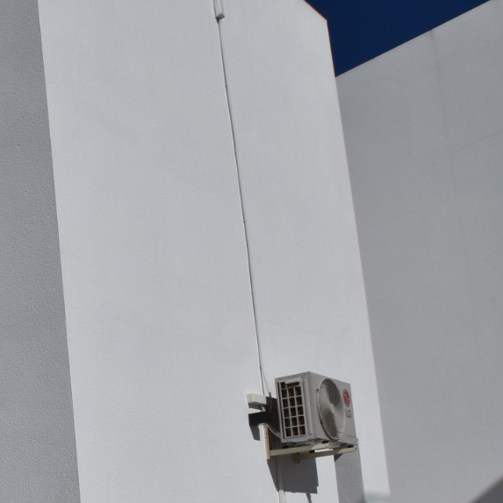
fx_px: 658
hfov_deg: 28.3
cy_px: 486
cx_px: -244
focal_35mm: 40
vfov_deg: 37.9
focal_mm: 10
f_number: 10
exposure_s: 1/1250
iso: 200
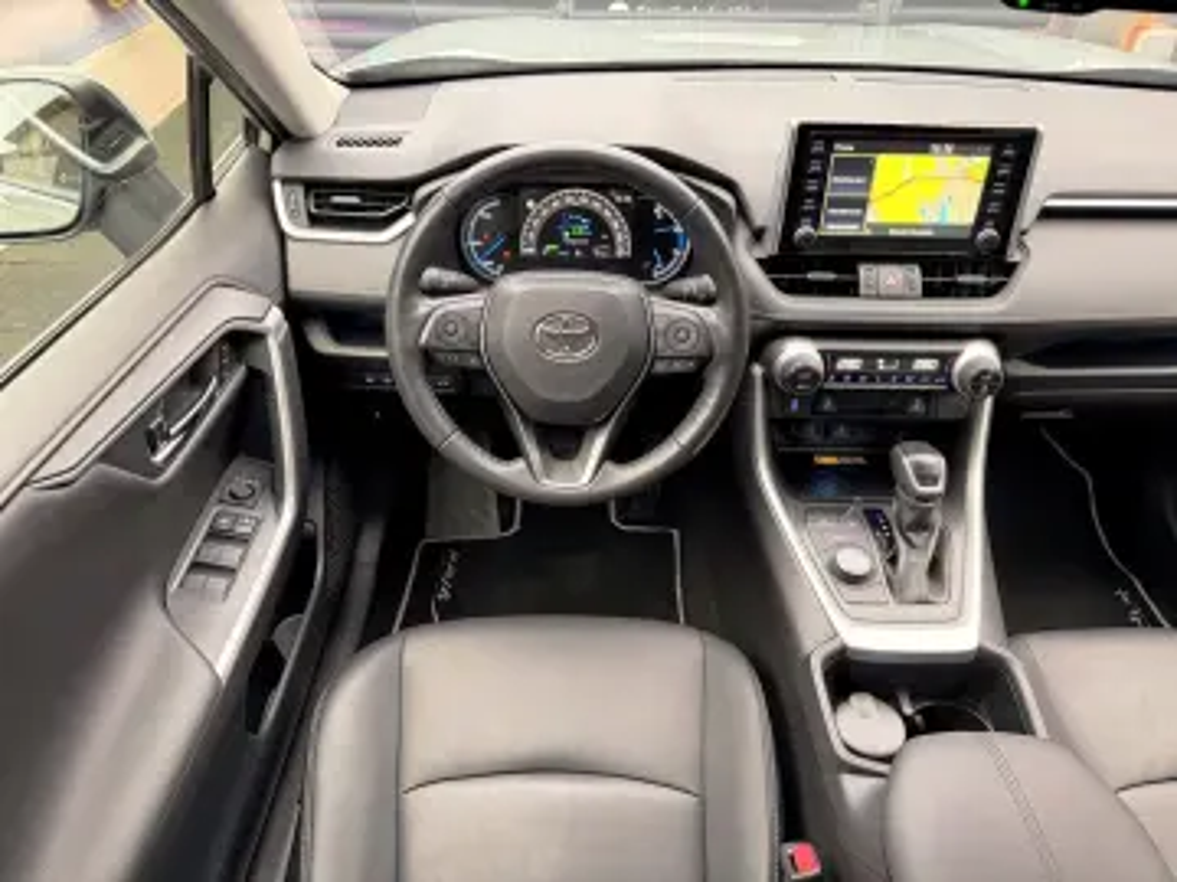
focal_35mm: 24
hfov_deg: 71.6
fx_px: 816
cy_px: 441
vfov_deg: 56.8
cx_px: 588
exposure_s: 1/60
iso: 400
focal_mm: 6.76
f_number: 1.78
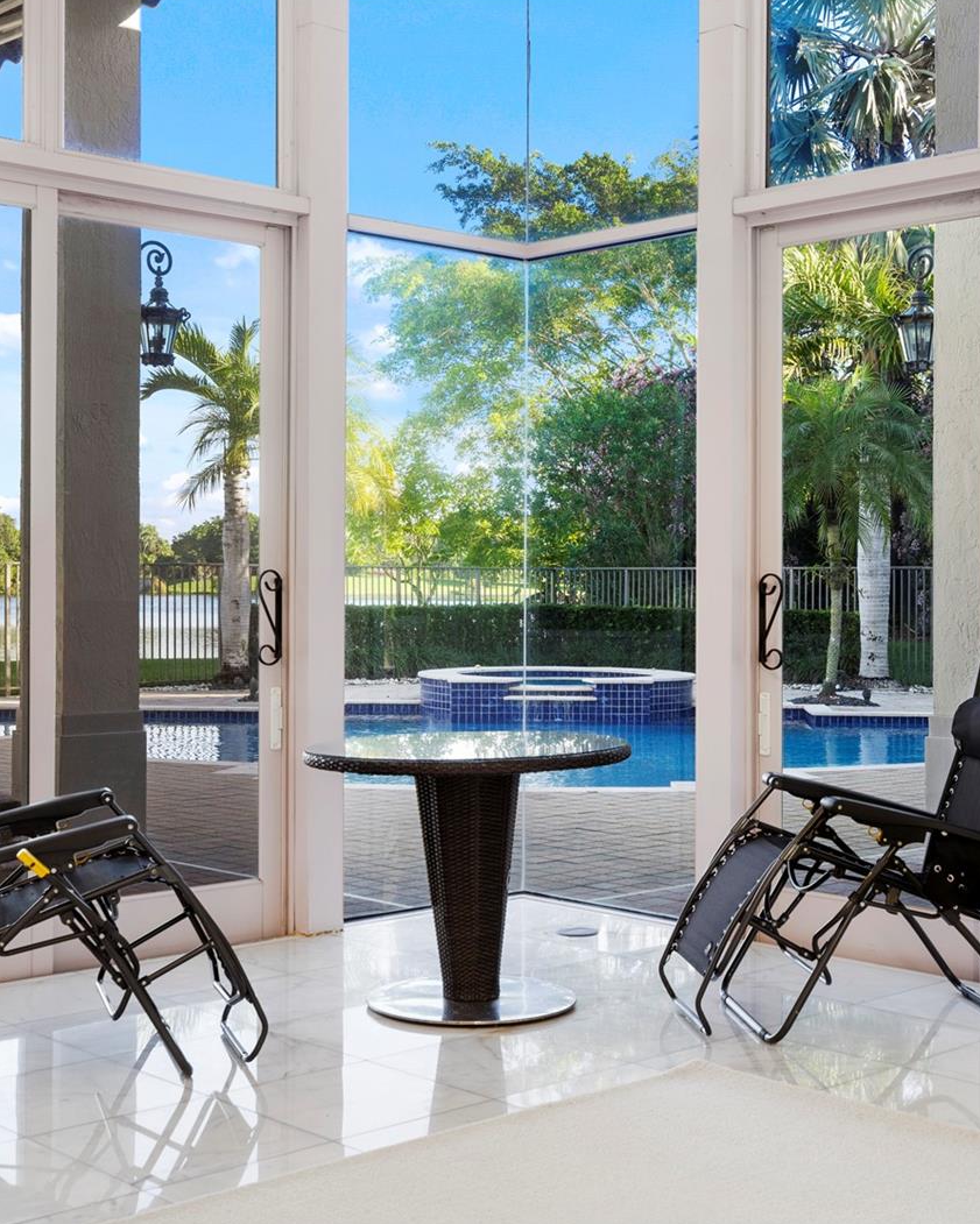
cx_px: 501
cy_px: 610
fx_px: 1813
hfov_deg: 30.3
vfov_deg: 37.3
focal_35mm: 50
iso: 400
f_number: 8
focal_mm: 35
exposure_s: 1/15
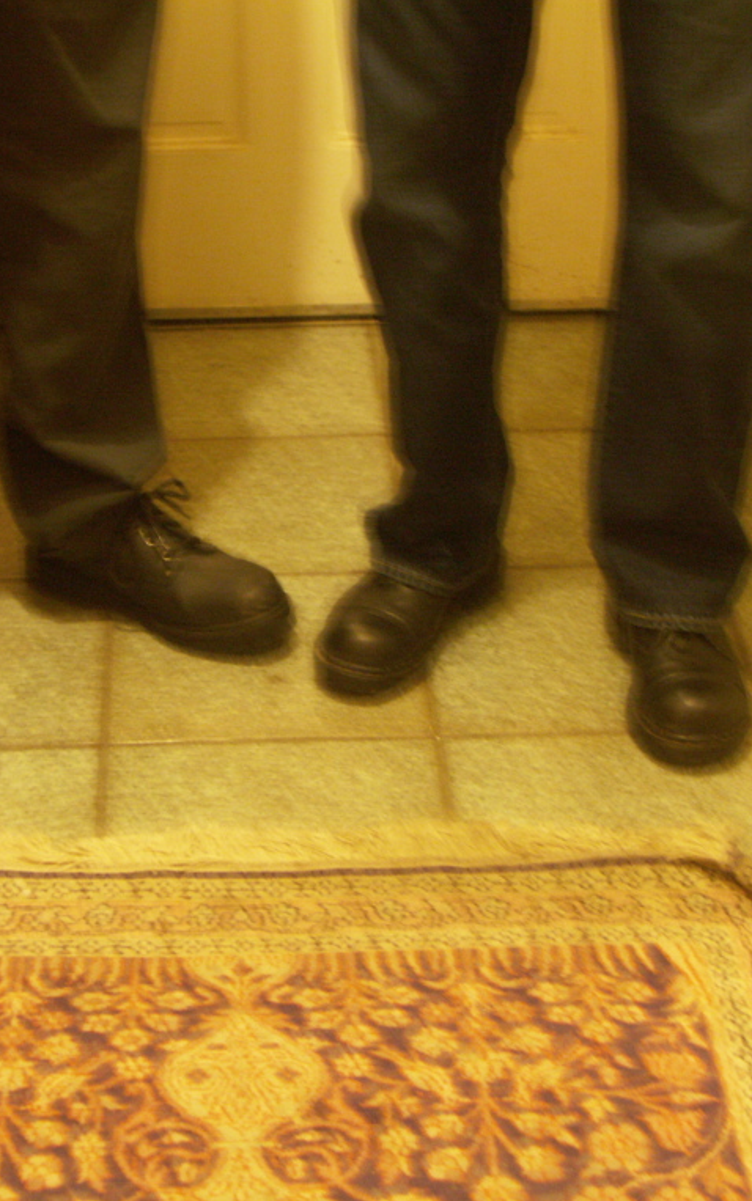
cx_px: 201
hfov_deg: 18.3
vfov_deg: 29.0
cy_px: 599
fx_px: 2326
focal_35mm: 71
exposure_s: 1
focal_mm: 12.74
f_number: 2.8
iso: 200
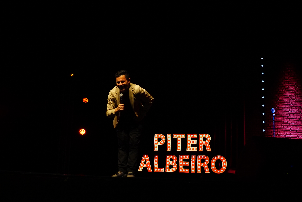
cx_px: 151
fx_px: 378
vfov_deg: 29.9
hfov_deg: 43.6
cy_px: 101
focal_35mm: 45
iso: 1600
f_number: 5
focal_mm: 30
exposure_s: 1/200
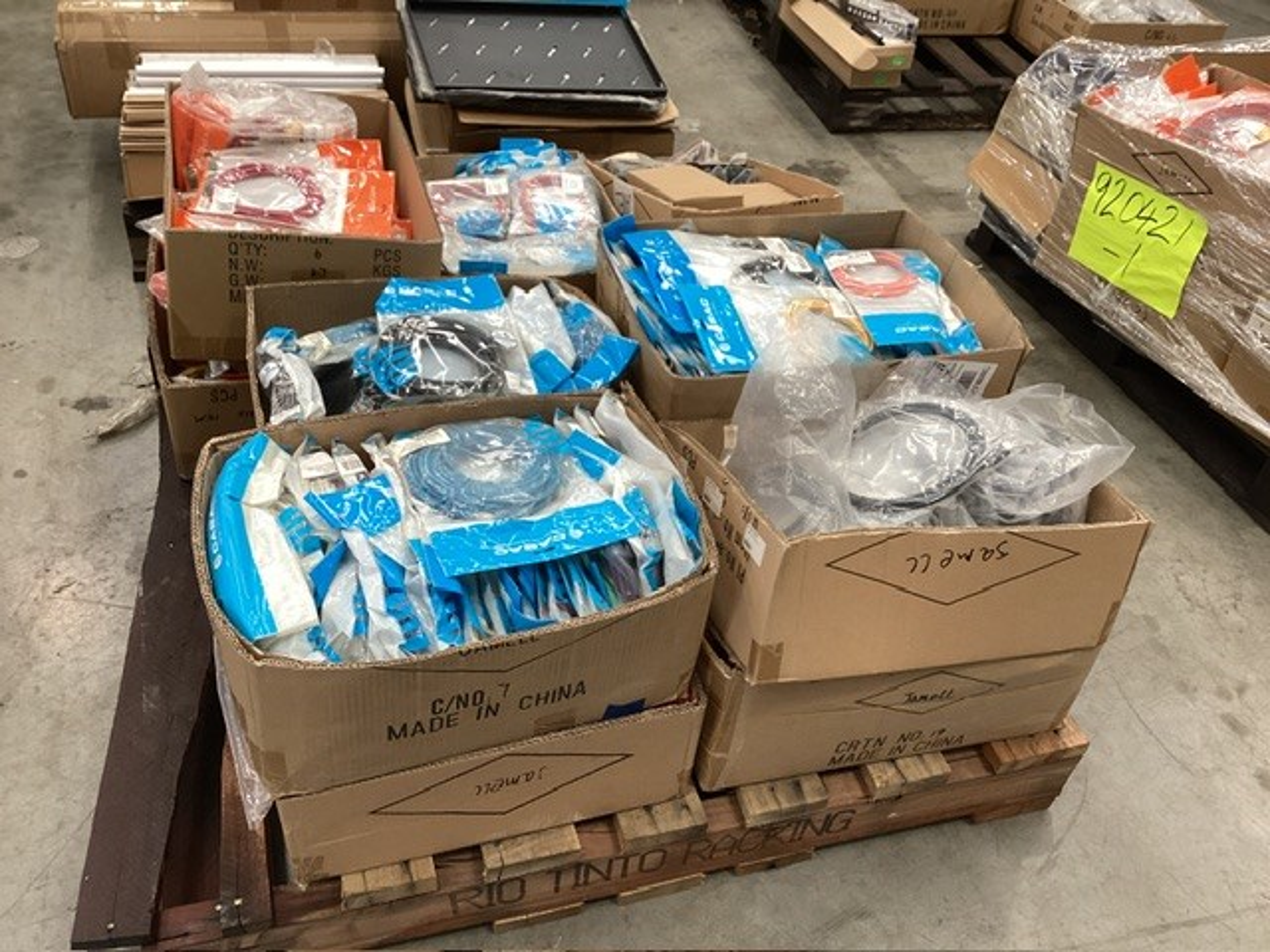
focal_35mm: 31
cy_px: 476
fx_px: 1137
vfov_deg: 45.4
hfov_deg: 58.4
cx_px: 635
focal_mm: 3.3
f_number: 2.4
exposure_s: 1/50
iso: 100
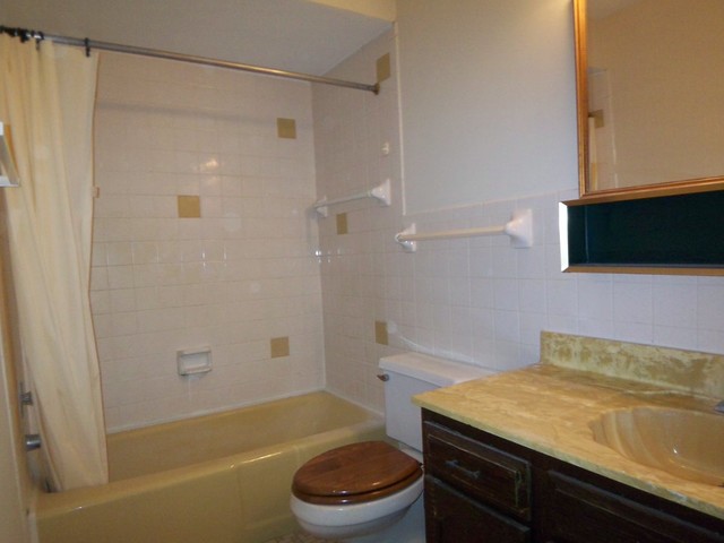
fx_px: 481
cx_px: 362
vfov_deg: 58.9
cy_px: 272
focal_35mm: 23
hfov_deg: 73.9
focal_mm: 3.8
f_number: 2.8
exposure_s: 1/30
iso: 200
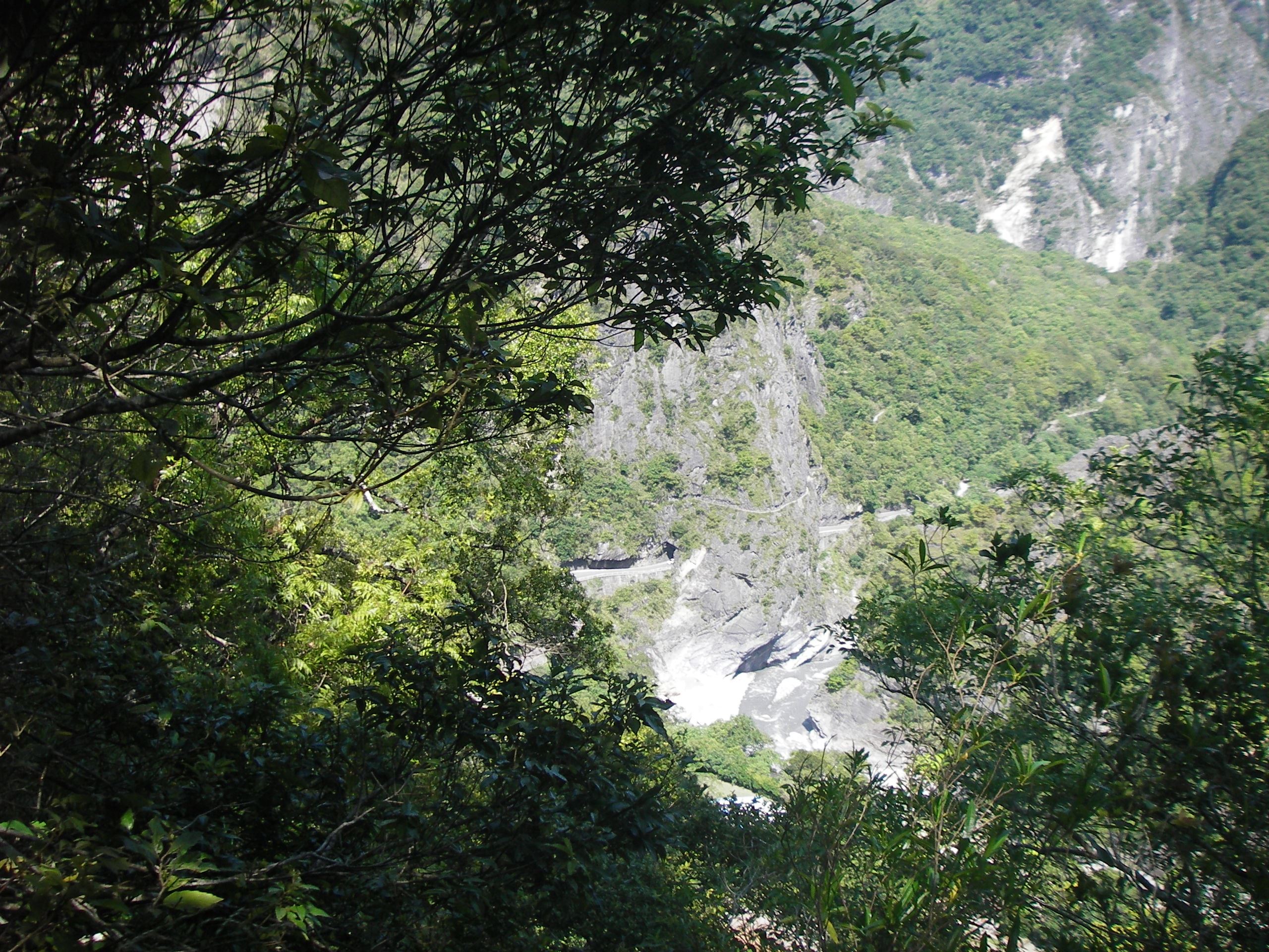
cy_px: 476
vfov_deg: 37.7
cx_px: 634
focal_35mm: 38
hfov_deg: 49.0
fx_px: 1393
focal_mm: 6.3
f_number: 3.3
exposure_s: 1/200
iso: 50
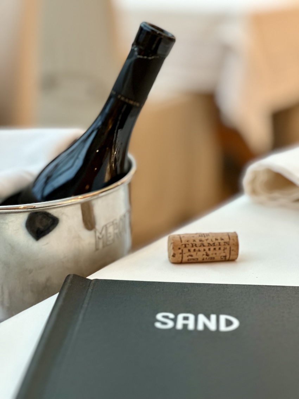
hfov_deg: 19.1
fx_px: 887
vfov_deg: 25.3
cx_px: 150
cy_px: 200
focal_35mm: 77
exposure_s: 1/33
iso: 160
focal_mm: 9
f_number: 2.8
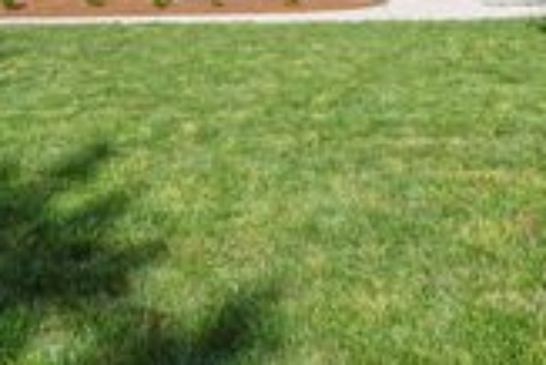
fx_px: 744
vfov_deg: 24.8
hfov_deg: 38.5
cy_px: -79
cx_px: 452
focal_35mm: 49
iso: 100
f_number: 11
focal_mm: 16
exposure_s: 1/125
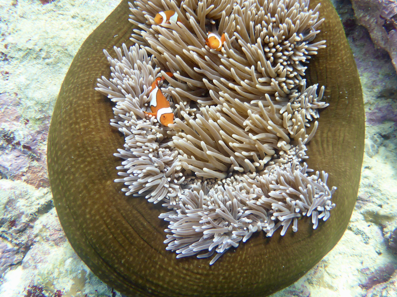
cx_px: 217
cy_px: 137
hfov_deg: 56.7
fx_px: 367
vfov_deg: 44.1
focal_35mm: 32
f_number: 3.3
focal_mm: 4.3
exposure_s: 1/125
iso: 100
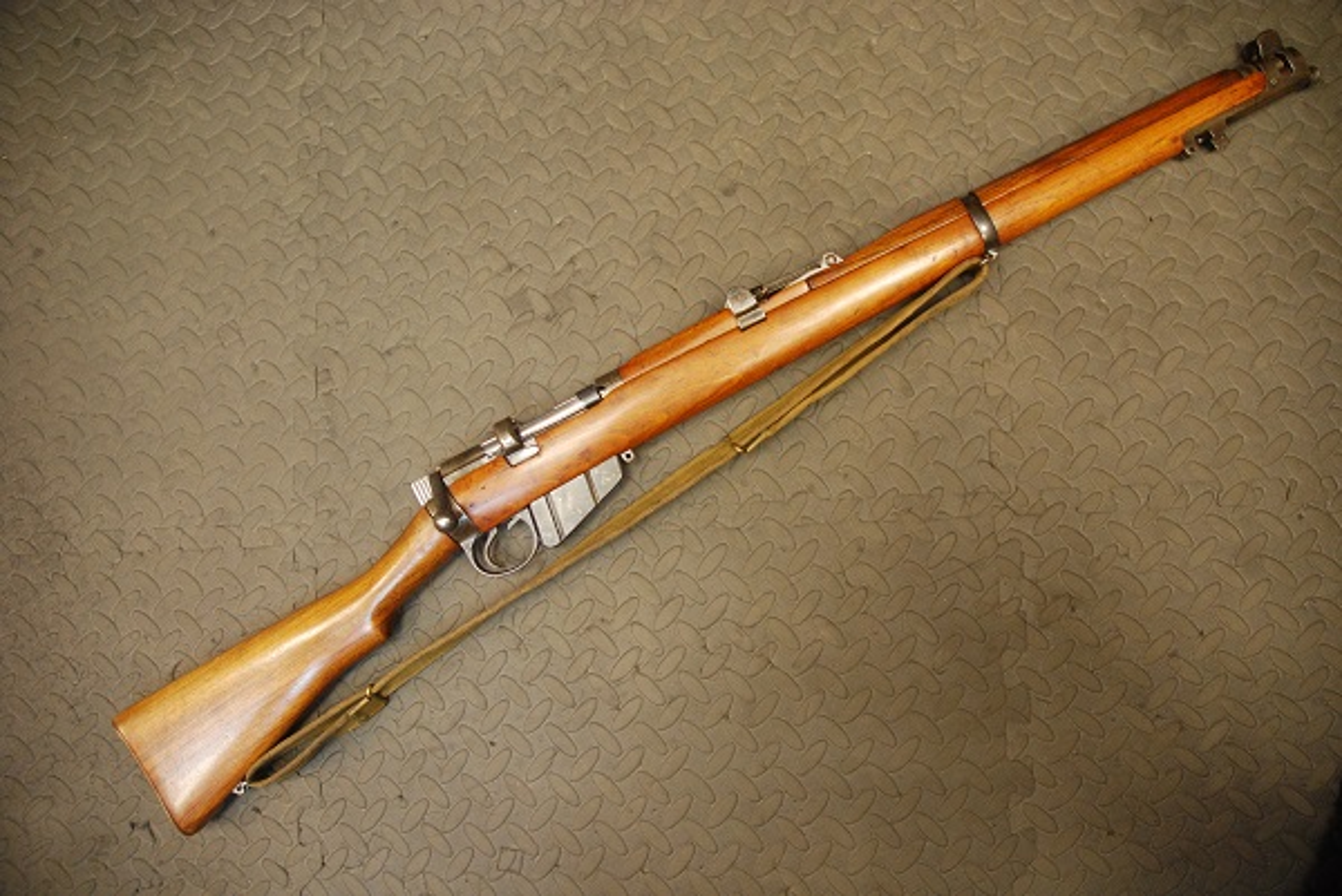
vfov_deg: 48.0
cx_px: 671
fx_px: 1007
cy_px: 448
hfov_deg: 67.3
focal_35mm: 27
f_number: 3.5
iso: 800
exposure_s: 1/30
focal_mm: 18
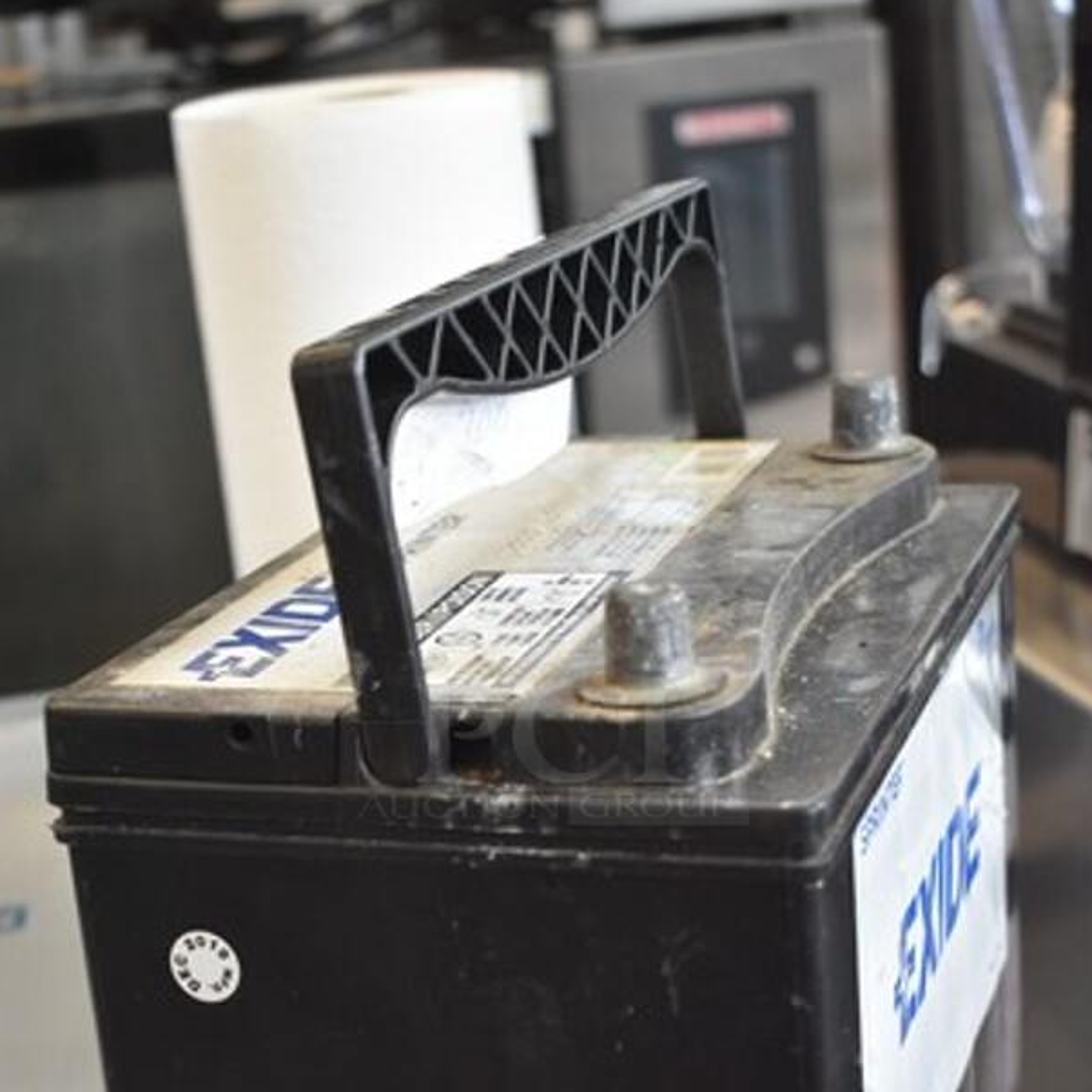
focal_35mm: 68
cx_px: 548
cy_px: 729
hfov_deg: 25.5
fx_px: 2414
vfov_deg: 25.4
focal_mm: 35
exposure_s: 1/125
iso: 1800
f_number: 4.5
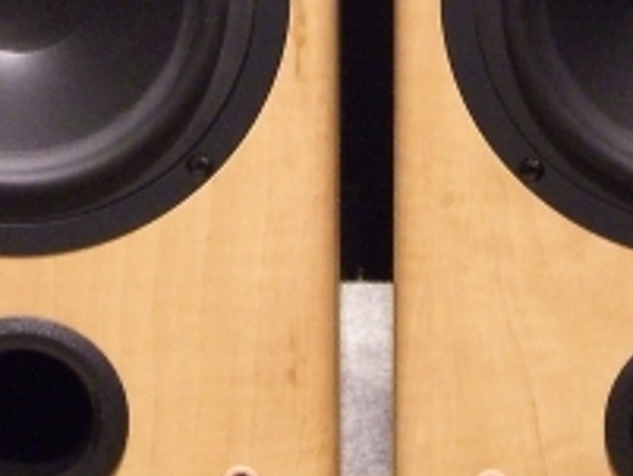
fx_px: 3952
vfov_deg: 6.9
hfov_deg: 9.2
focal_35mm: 216
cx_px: 378
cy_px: -3
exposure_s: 1/8
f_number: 5.6
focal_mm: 14.2
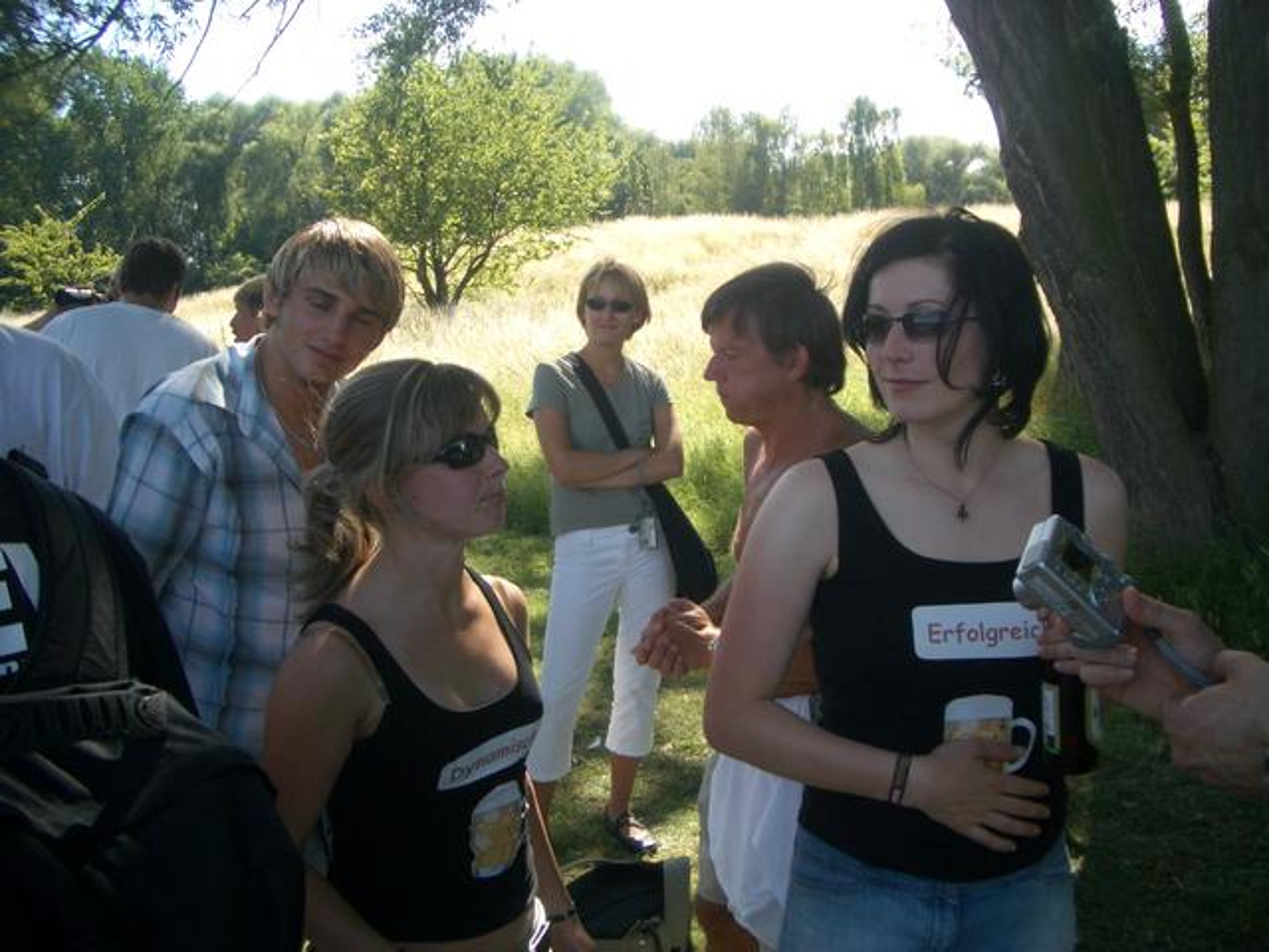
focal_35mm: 35
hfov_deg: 52.6
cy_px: 476
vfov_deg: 40.7
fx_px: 1283
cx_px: 634
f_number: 2.6
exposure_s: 1/320
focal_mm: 5.8
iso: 50
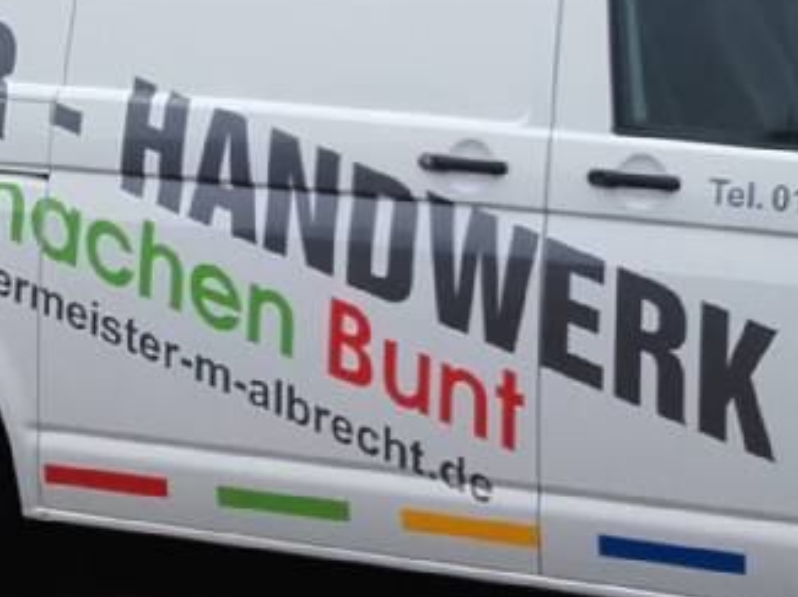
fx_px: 2602
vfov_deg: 12.5
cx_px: 409
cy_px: -262
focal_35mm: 113
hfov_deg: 17.4
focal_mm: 3.31
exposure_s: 1/40
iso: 70
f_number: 2.2
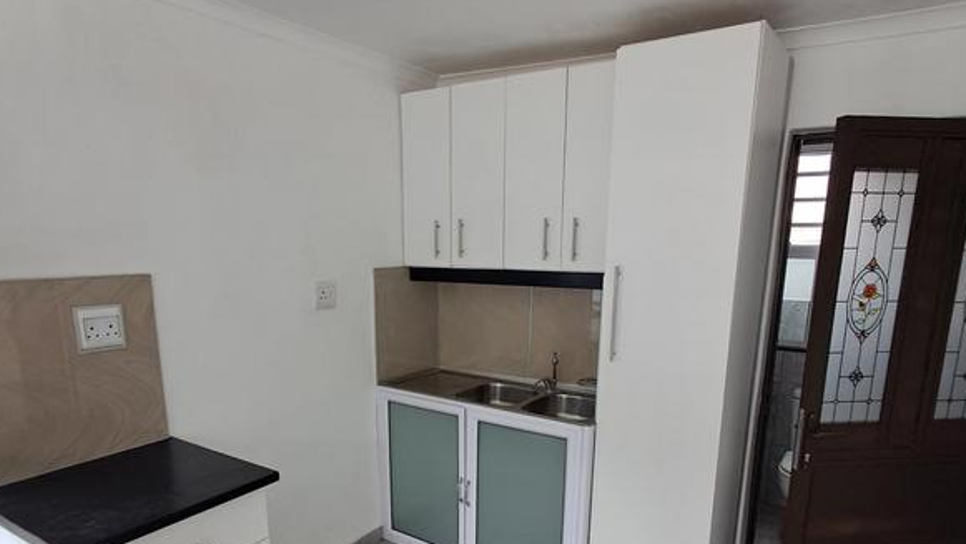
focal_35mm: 24
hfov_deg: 76.3
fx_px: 615
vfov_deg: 46.9
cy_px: 366
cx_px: 474
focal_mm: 1.64
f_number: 2.2
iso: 80
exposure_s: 1/40
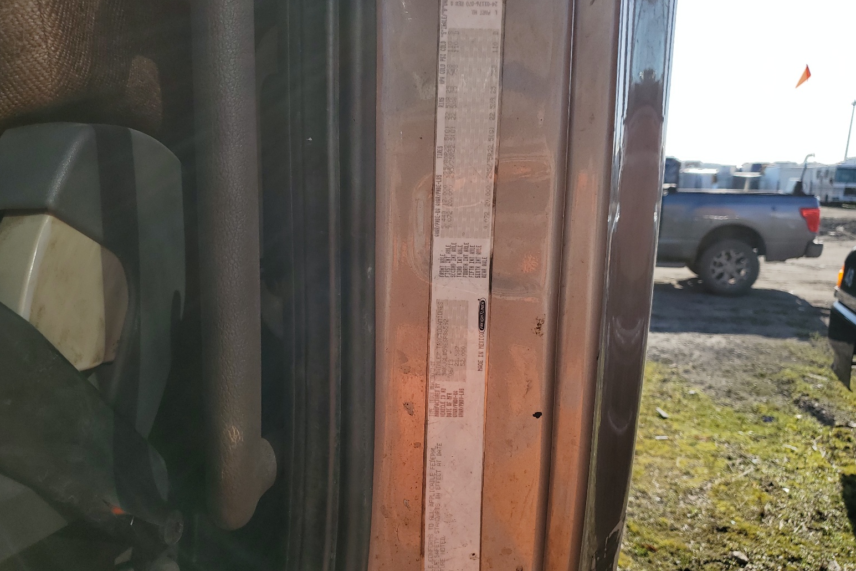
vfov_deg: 46.3
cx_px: 430
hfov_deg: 65.5
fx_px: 666
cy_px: 311
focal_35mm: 28
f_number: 1.5
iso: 50
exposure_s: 1/2500
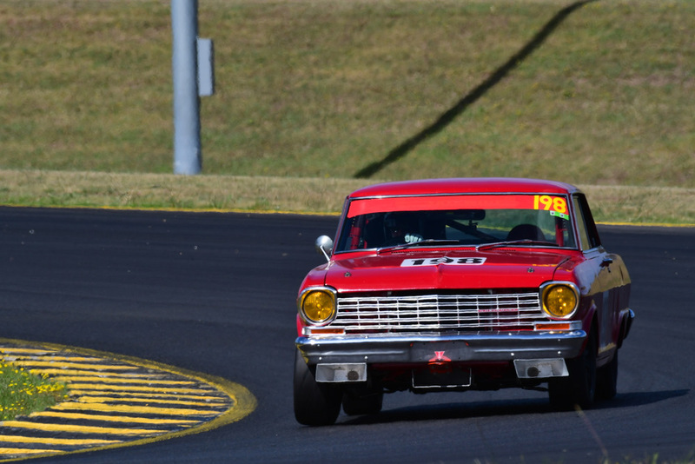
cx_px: 348
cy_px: 232
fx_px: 14484
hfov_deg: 2.7
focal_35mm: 750
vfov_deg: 1.8
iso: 250
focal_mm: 500
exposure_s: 1/640
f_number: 11
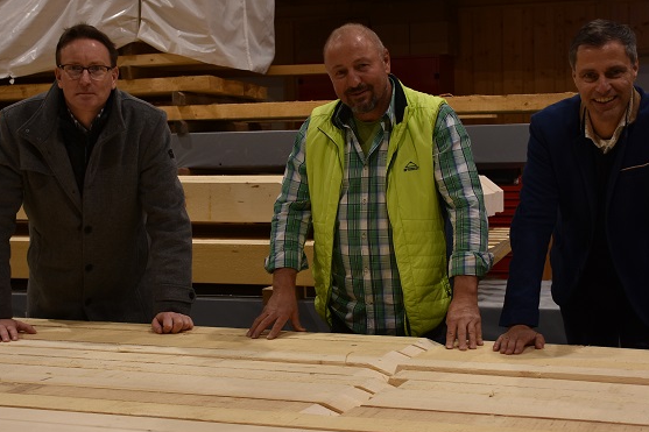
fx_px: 1135
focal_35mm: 63
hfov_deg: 31.8
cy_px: 217
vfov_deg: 21.6
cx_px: 386
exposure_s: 1/60
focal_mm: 26
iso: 250
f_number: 5
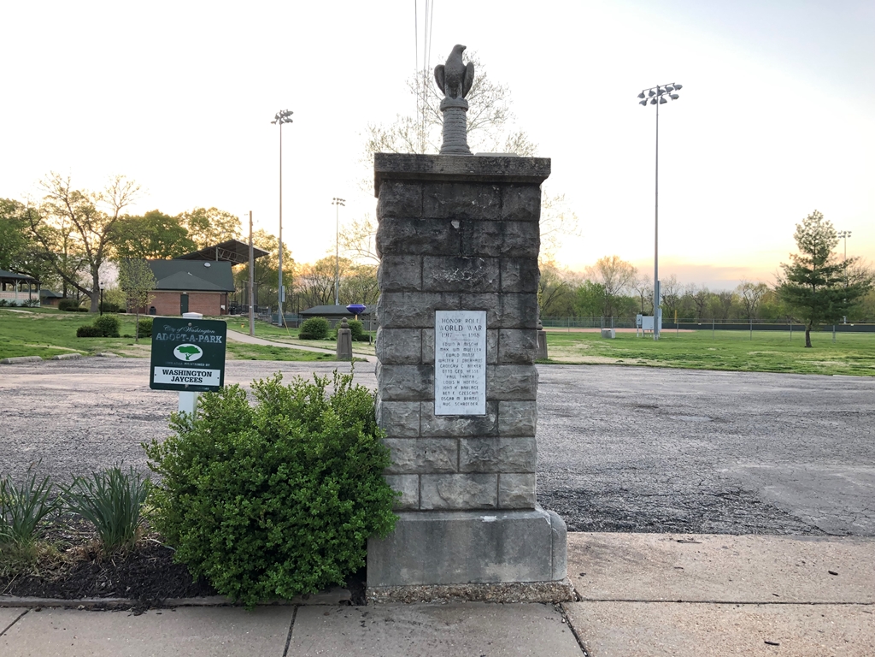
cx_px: 438
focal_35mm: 28
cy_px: 328
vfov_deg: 49.7
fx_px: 708
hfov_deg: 63.4
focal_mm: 3.99
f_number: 1.8
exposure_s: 1/120
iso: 64
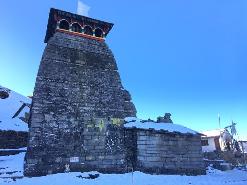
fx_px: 207
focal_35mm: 29
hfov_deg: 61.7
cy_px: 92
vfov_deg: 48.2
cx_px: 124
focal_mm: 4.15
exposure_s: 1/359
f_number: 2.2
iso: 25
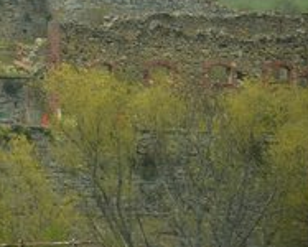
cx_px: -331
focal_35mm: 631
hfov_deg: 3.0
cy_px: -161
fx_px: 5758
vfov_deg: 2.5
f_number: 5.6
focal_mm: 105
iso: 400
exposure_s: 1/1250
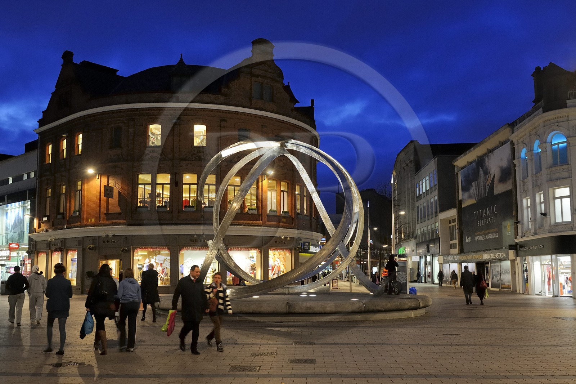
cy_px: 192
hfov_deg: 58.7
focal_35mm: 32
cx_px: 288
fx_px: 512
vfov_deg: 41.1
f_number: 5.6
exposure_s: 1/25
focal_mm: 32
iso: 1600
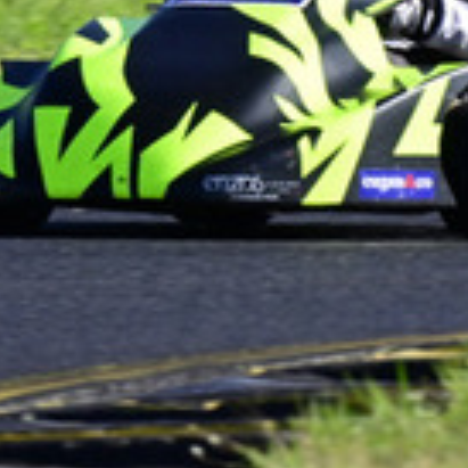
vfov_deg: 0.6
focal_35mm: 2977
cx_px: 540
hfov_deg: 0.6
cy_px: -253
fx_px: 45536
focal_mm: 600
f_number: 11
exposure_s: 1/640
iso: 640
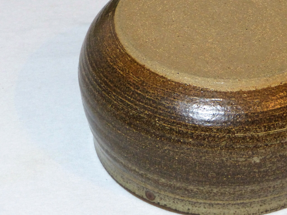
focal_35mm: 141
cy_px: 46
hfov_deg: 13.9
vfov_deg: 10.5
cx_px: 223
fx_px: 1169
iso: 400
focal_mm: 15
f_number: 2.8
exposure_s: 1/40
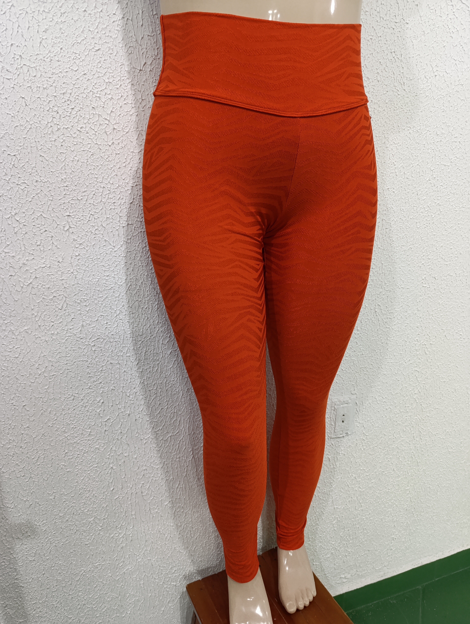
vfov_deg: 73.8
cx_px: 235
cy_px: 312
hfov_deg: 59.0
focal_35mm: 23
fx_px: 415
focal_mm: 6.14
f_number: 1.6
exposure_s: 1/40
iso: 1250
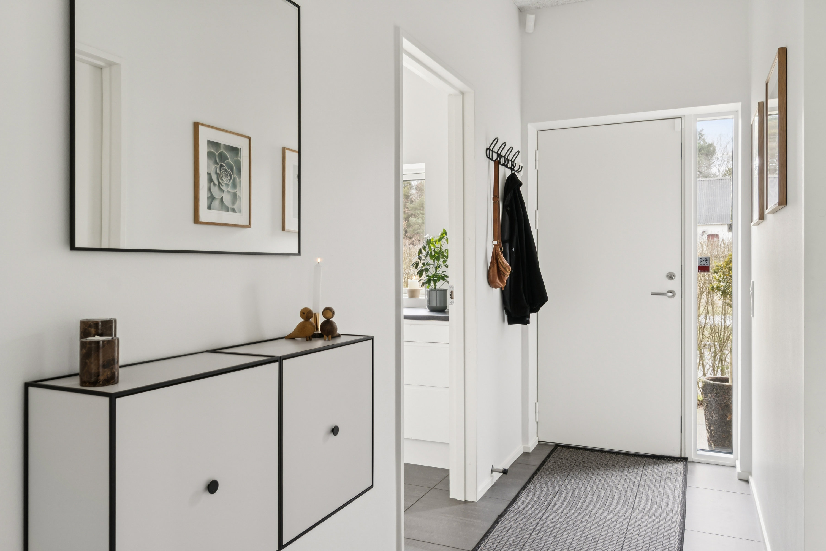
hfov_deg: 70.4
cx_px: 413
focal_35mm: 26
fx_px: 585
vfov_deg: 50.4
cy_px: 276
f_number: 8
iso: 200
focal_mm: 17
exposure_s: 1/3.33
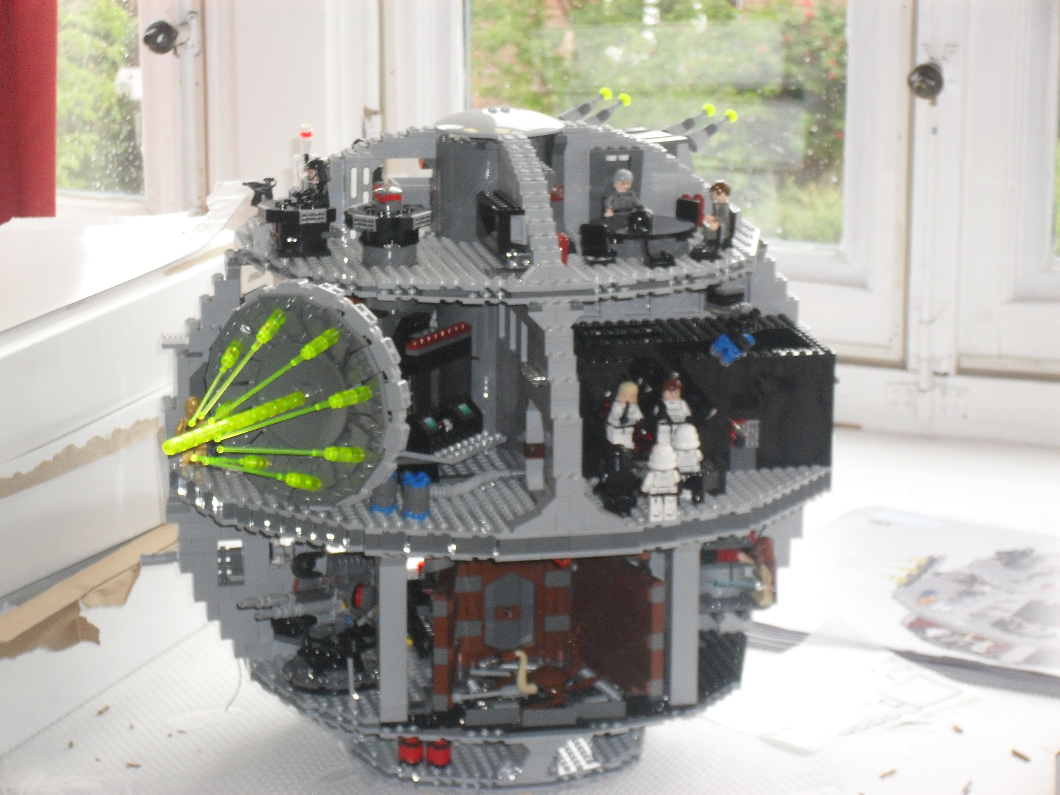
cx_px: 530
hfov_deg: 18.7
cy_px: 398
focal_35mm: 105
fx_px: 3215
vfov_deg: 14.1
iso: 200
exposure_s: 1/60
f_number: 5.8
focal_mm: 18.9
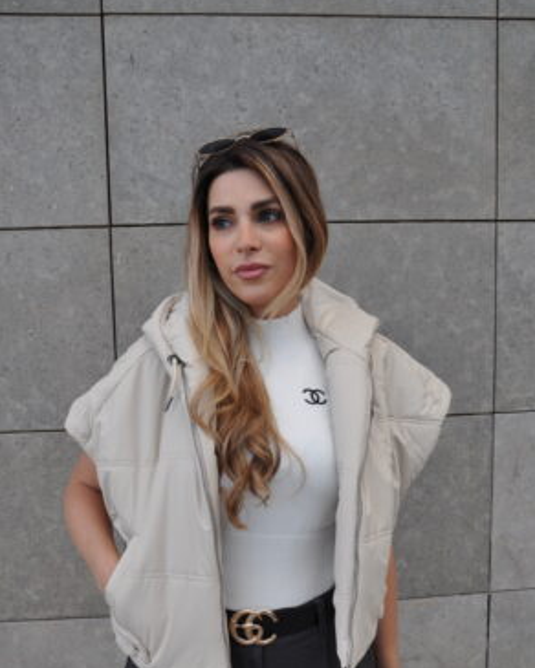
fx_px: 724
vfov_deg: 49.5
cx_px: 273
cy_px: 359
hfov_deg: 40.6
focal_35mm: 37
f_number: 6.3
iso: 200
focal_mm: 21
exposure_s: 1/40
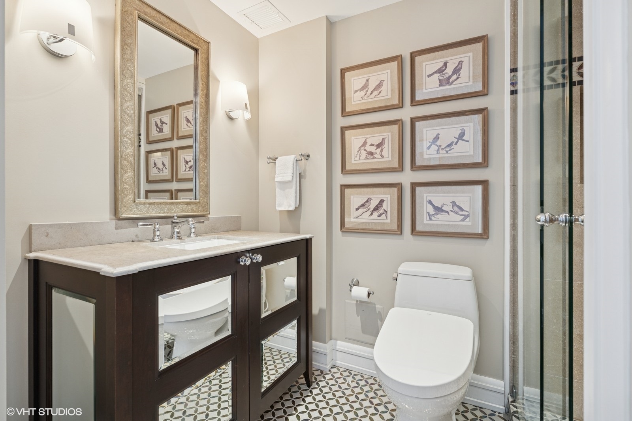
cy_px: 210
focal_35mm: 16
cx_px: 316
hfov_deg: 96.7
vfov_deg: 73.7
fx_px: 281
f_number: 8
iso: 320
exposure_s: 1/13
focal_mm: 16
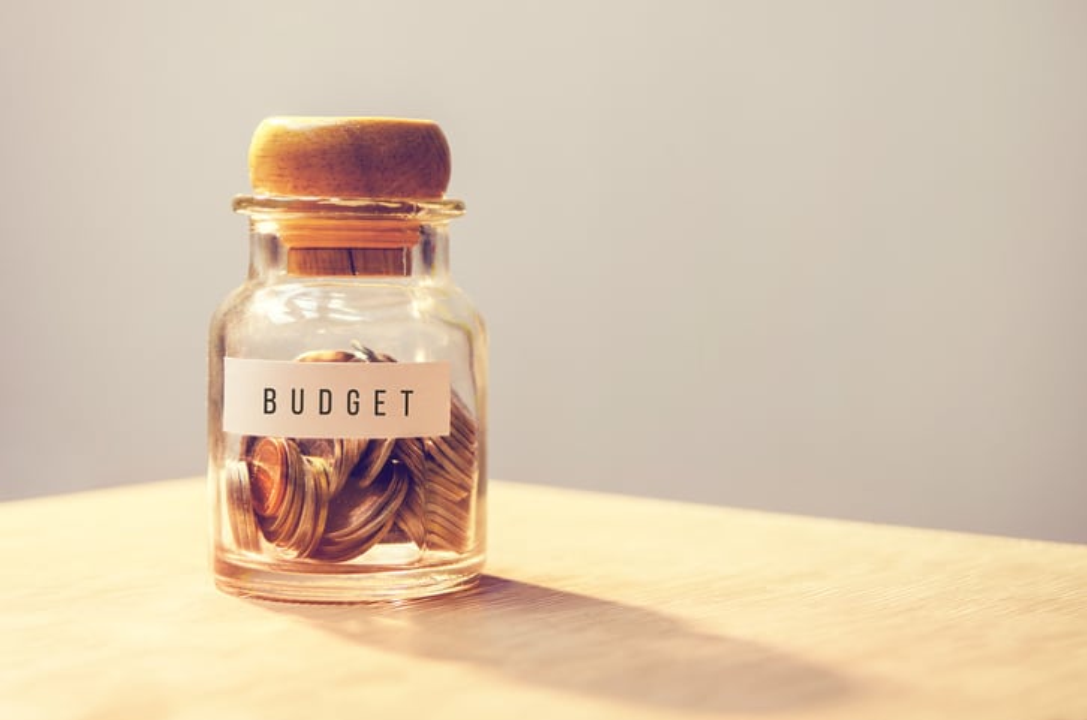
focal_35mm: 82
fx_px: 2486
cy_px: 360
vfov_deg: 16.5
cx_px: 544
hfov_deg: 24.7
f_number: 4
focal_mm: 55
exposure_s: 1/13
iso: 160
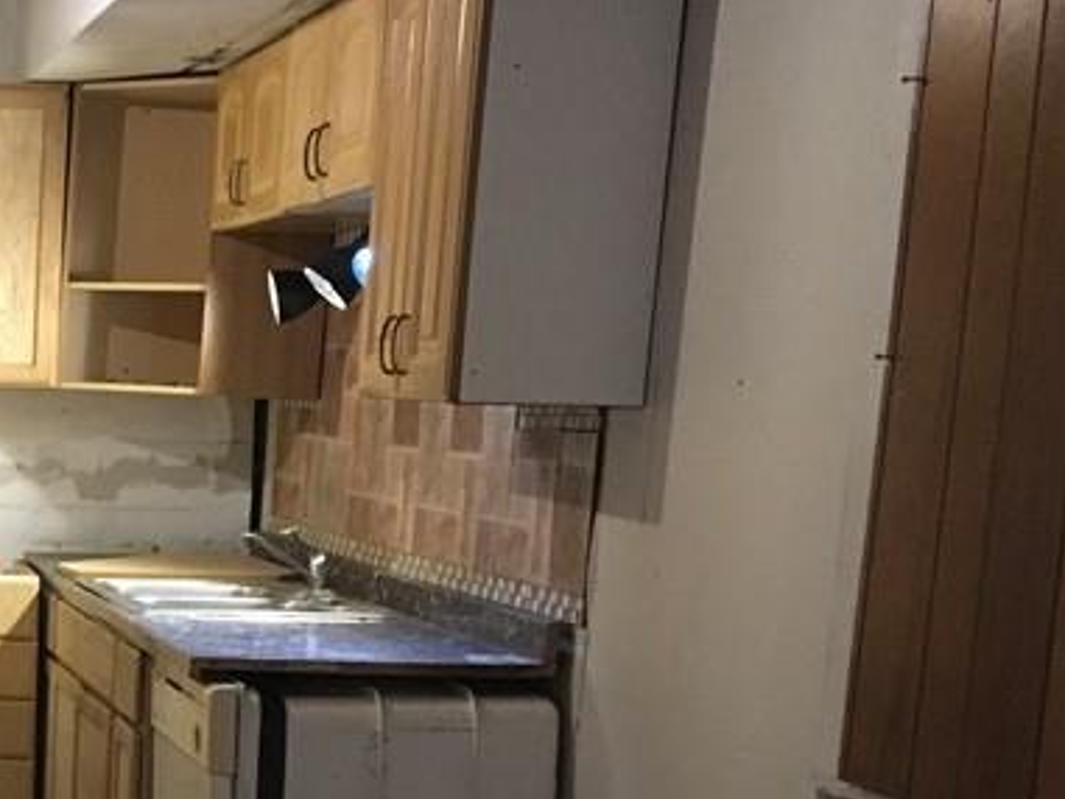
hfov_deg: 22.8
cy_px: 802
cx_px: -252
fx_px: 2401
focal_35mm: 78
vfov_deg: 18.4
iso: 200
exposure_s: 1/15
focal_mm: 4.15
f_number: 2.2
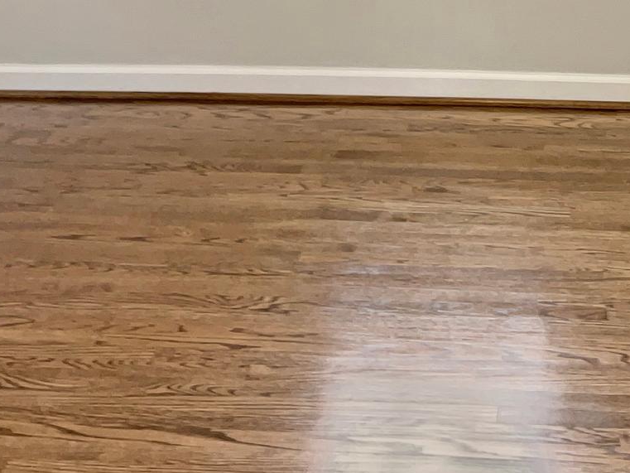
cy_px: -133
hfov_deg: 24.8
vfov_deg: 17.8
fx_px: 1420
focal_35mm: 78
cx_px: 455
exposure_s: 1/15
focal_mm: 3
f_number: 1.8
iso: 16
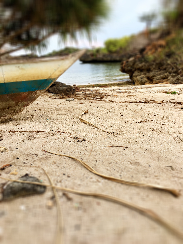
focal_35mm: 29
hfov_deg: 48.2
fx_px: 204
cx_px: 92
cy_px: 122
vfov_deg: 61.7
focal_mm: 4.15
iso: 25
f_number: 2.2
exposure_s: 1/172
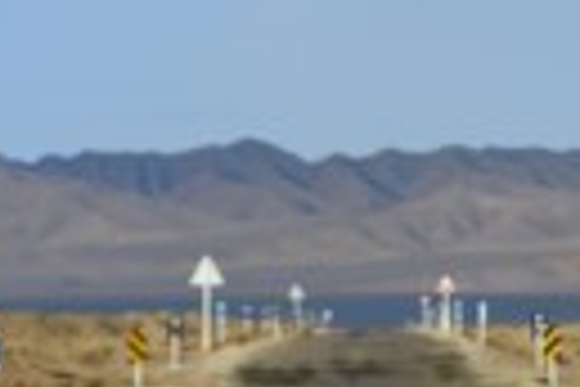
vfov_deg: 2.1
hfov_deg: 3.2
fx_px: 10504
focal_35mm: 652
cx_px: 450
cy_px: 598
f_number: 7.1
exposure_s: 1/800
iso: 200
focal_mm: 200
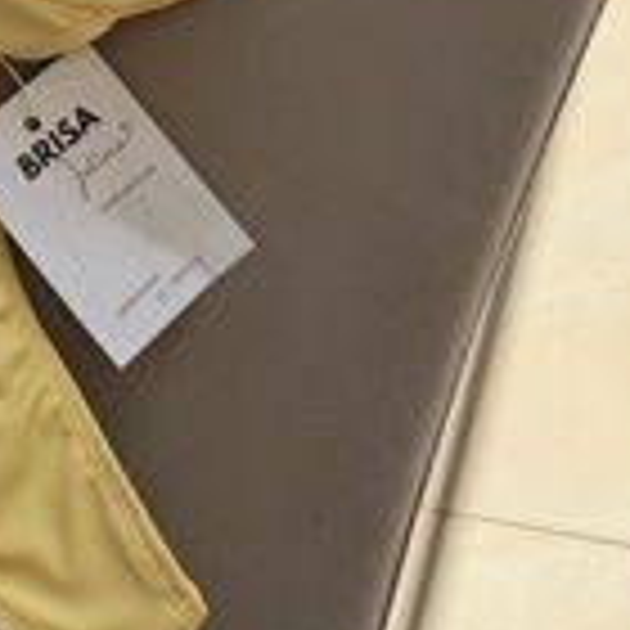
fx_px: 1668
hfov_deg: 20.4
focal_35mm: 81
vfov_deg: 18.9
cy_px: -308
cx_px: -58
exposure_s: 1/1678
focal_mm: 6.76
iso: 80
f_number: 1.78
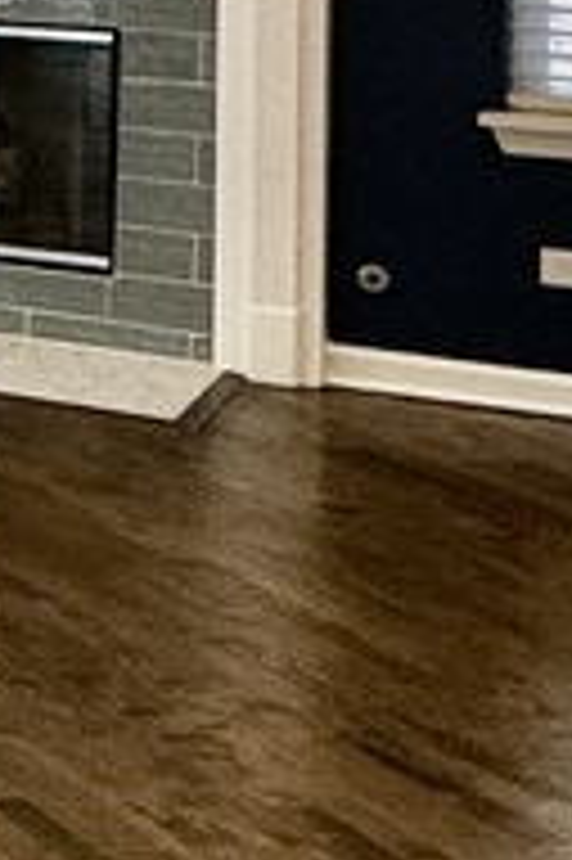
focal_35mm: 110
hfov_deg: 8.7
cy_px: -194
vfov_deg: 17.6
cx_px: -1432
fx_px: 2626
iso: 100
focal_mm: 2.22
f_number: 2.2
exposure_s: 1/120
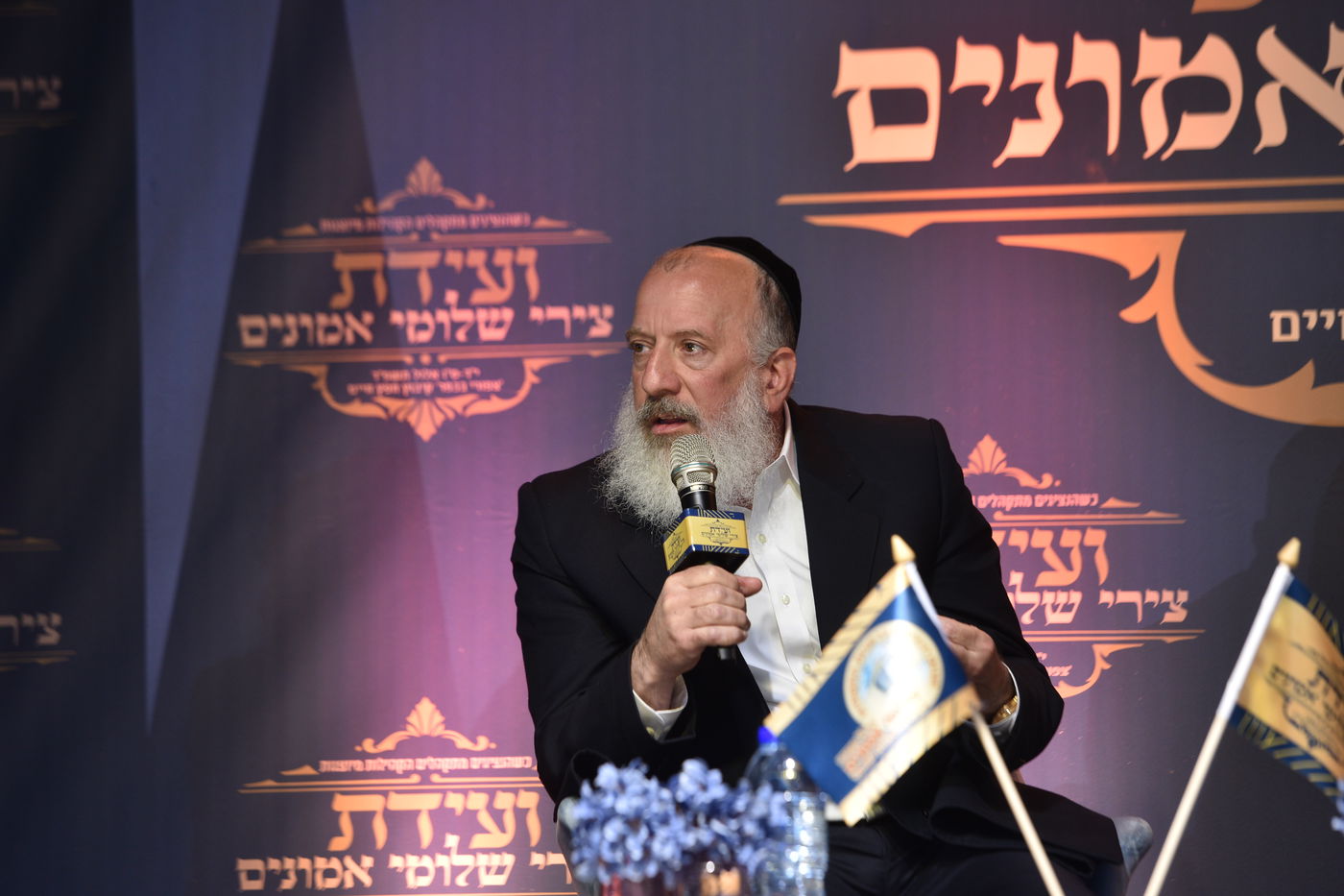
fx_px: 5786
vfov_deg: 8.9
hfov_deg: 13.3
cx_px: 672
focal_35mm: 155
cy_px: 448
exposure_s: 1/100
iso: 640
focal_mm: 155
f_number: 4
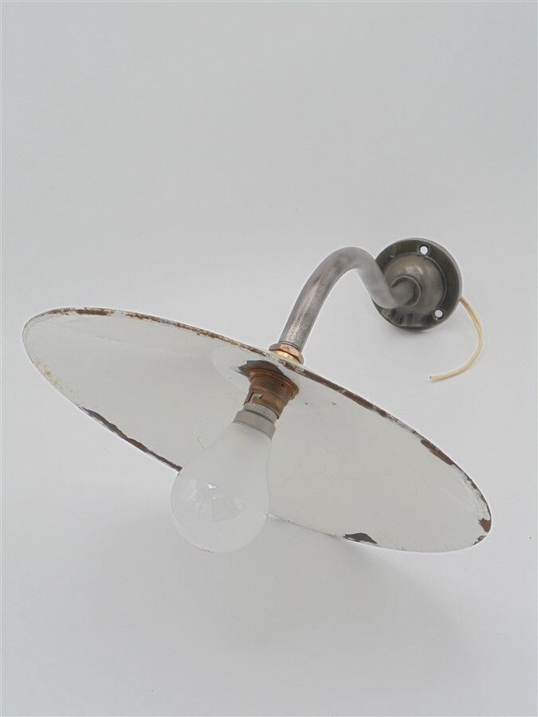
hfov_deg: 33.6
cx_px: 269
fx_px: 891
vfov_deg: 43.9
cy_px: 358
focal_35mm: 43
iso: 100
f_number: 4.5
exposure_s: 1/160
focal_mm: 7.8
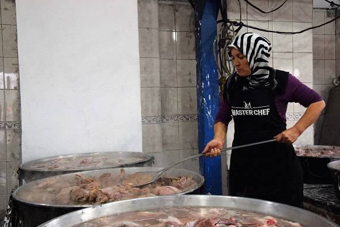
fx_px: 406
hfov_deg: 45.4
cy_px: 111
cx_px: 172
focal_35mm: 43
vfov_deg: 31.2
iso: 800
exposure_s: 1/60
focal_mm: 28
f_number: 4
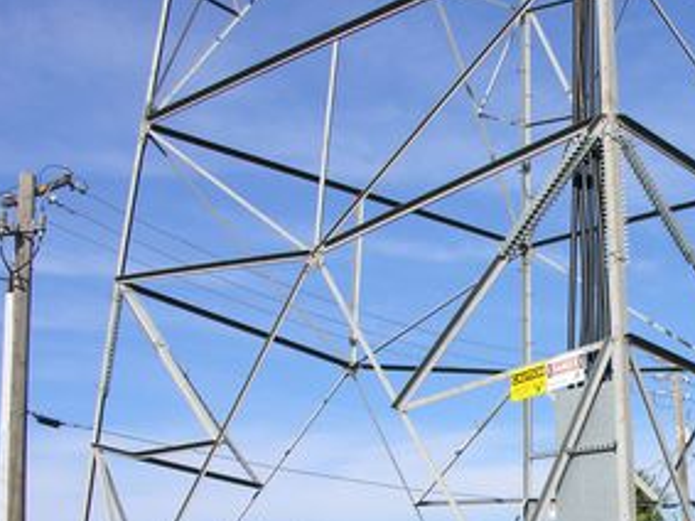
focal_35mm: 66
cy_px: 440
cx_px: 591
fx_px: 1325
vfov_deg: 21.9
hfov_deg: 28.5
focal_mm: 8.9
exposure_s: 1/234
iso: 50
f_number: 6.3
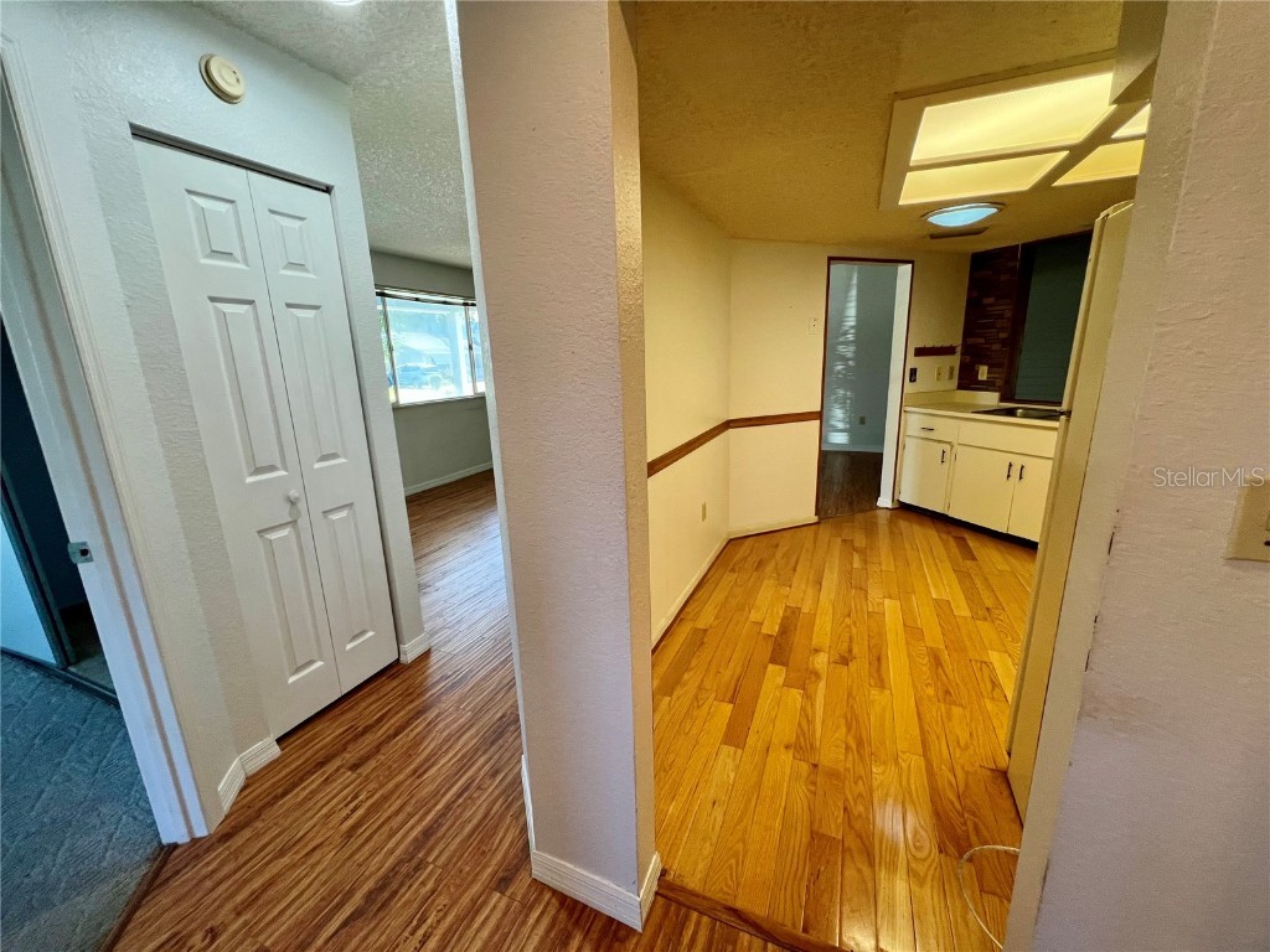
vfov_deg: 89.9
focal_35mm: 13
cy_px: 476
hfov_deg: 106.2
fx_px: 477
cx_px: 635
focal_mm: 1.57
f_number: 1.8
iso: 160
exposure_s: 1/60
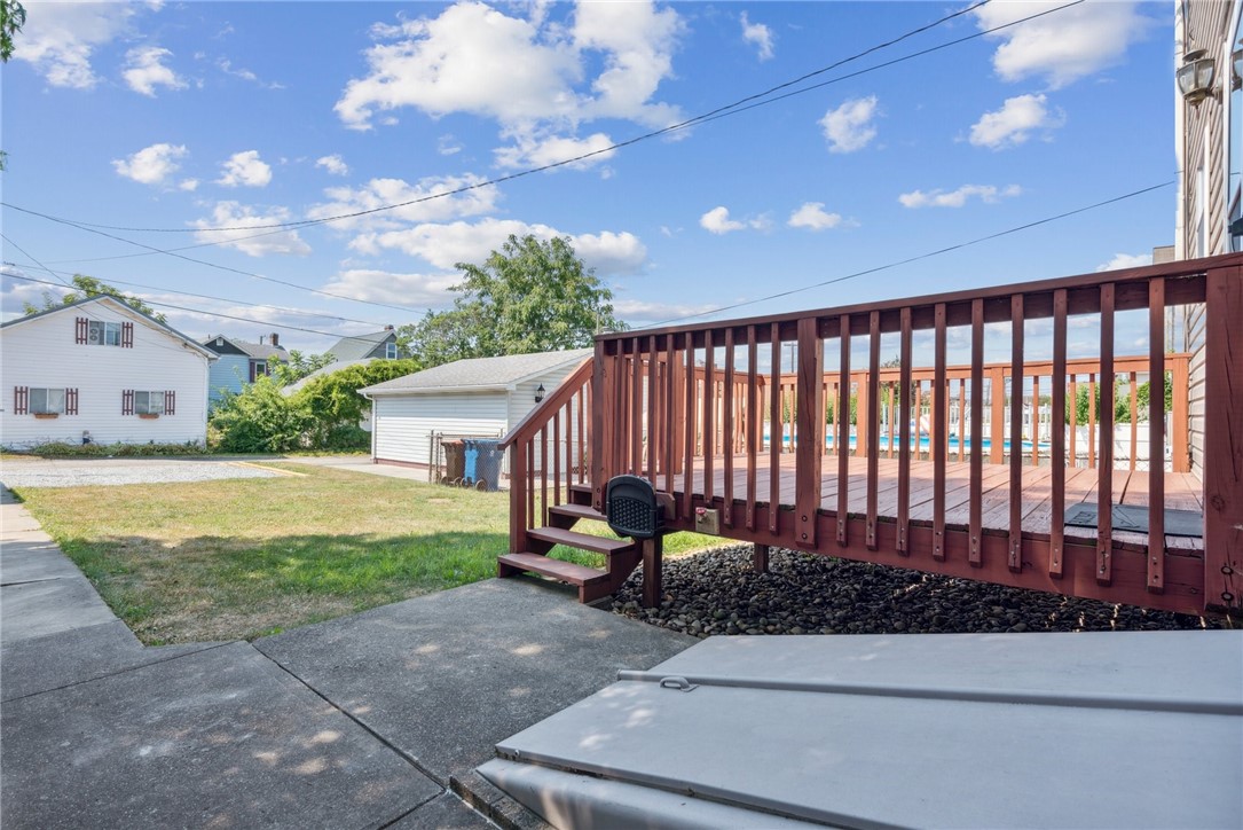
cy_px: 415
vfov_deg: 70.5
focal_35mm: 17
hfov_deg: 93.3
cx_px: 622
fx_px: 587
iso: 50
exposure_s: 1/13
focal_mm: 17
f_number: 11
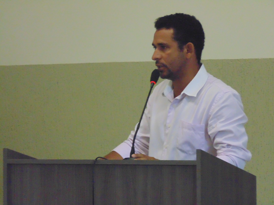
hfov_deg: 10.4
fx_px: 1504
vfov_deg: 7.8
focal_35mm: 190
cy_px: 102
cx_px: 137
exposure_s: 1/50
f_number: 5.4
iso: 800
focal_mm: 34.2
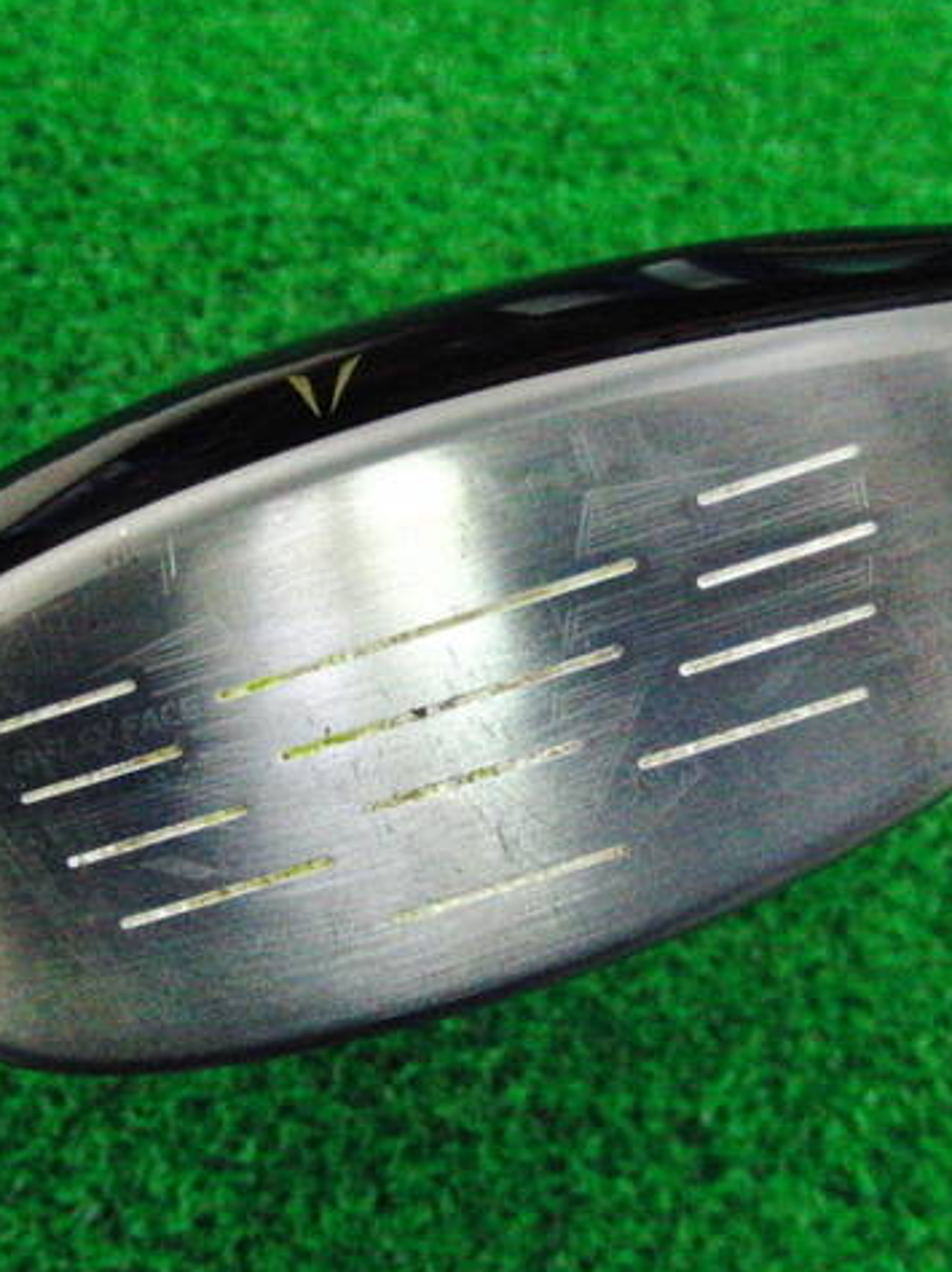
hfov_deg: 29.0
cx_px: 547
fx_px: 1835
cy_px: 633
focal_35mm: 50
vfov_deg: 38.2
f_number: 3.6
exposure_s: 1/250
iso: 3200
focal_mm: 6.42
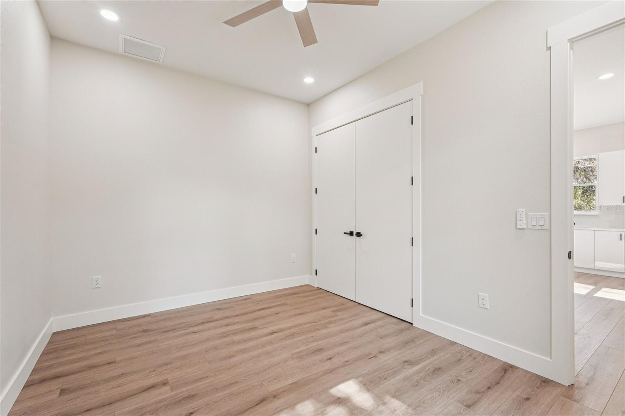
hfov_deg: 96.7
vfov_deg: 73.7
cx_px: 312
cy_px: 208
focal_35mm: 16
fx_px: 278
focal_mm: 16
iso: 400
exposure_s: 1/25
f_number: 8
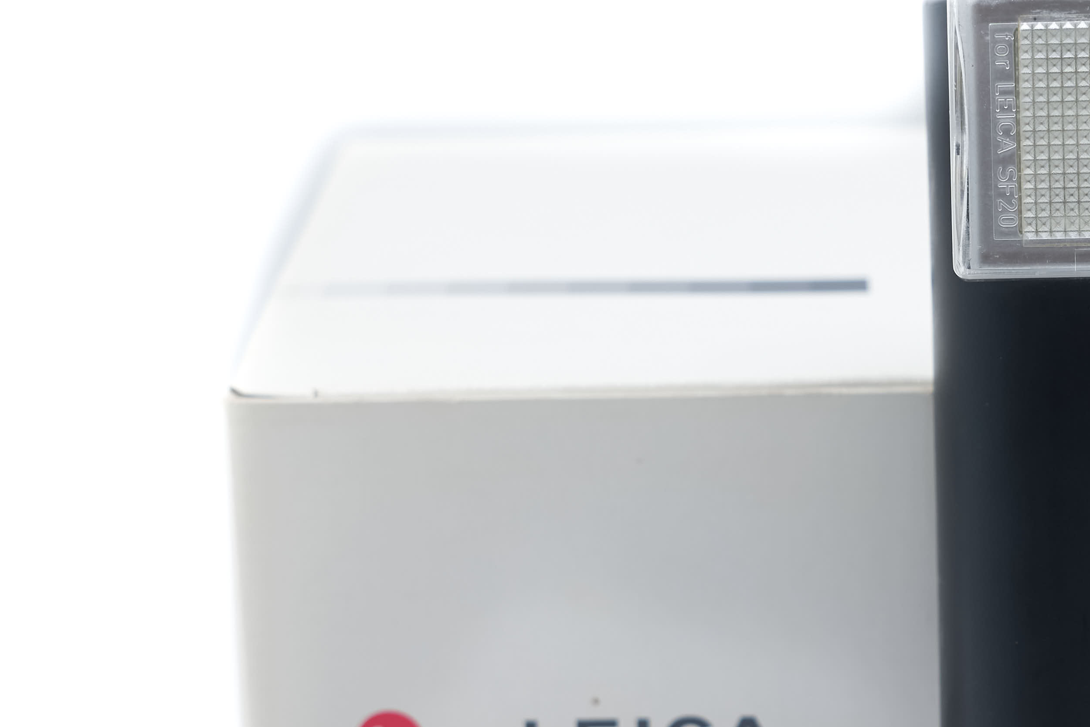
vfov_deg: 11.2
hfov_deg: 16.5
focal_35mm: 122
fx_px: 3693
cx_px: 1000
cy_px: 445
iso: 400
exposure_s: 1/250
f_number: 6.3
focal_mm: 52
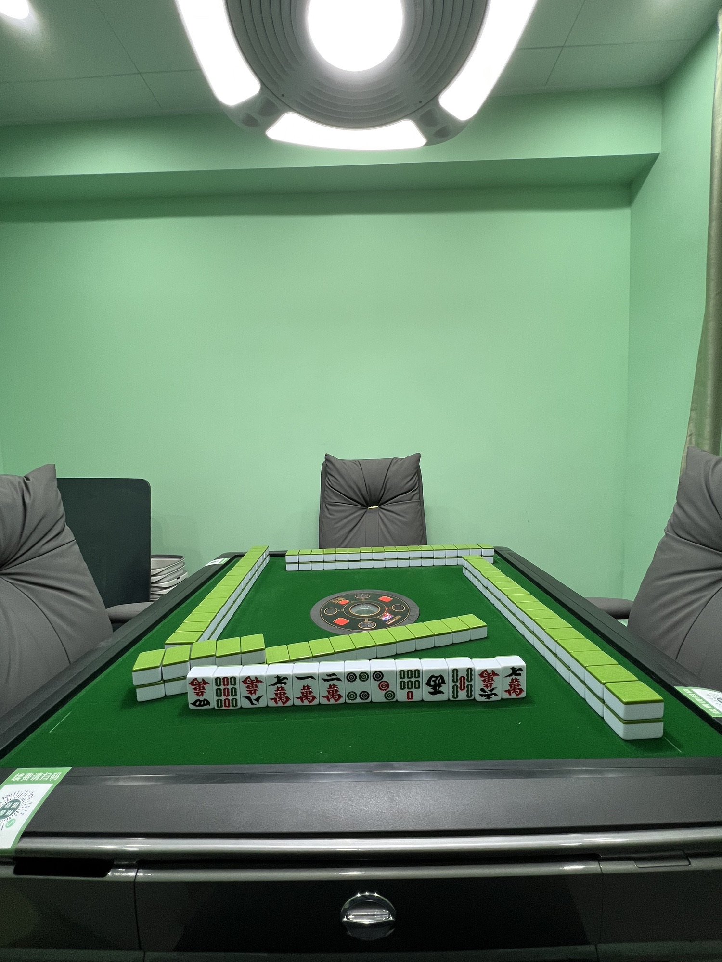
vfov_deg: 106.2
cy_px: 481
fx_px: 362
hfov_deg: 89.9
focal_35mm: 13
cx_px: 361
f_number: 1.8
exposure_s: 1/100
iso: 125
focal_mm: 1.57
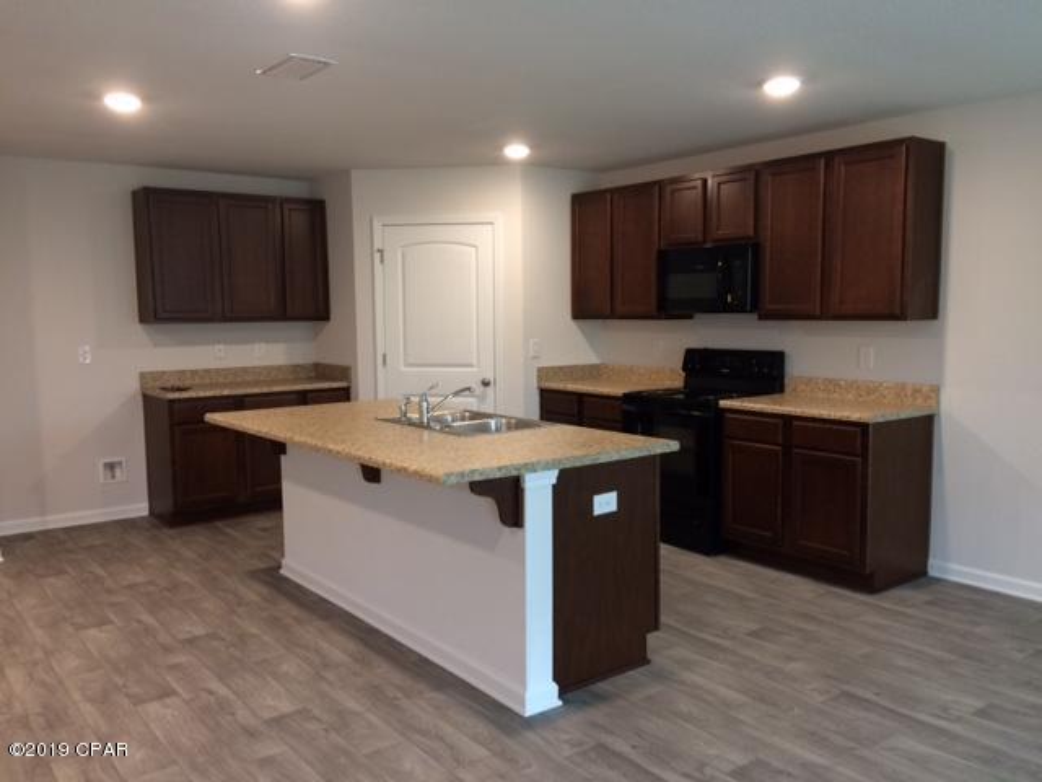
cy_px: 391
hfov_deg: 61.7
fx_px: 873
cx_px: 521
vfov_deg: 48.2
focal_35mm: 29
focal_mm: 4.15
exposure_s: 1/30
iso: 100
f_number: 2.2
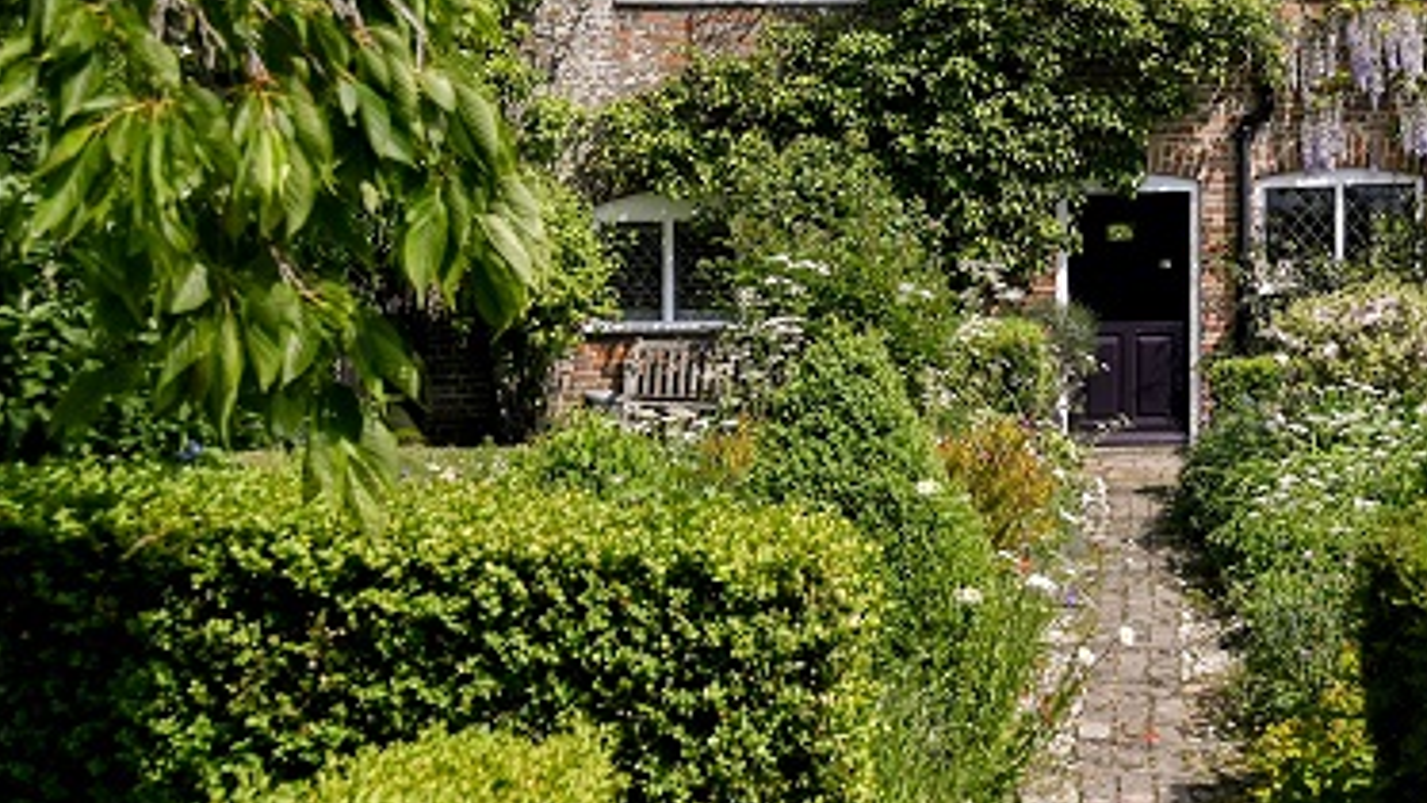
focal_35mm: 70
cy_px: 107
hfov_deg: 29.5
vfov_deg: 17.0
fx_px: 2652
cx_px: 1121
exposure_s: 1/1250
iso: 100
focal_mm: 32.5
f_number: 5
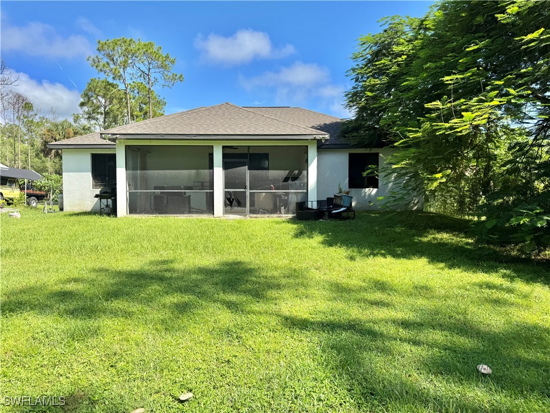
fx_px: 381
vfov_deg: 56.8
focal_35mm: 24
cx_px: 275
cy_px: 206
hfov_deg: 71.6
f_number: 1.78
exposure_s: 1/3413
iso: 80
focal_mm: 6.76
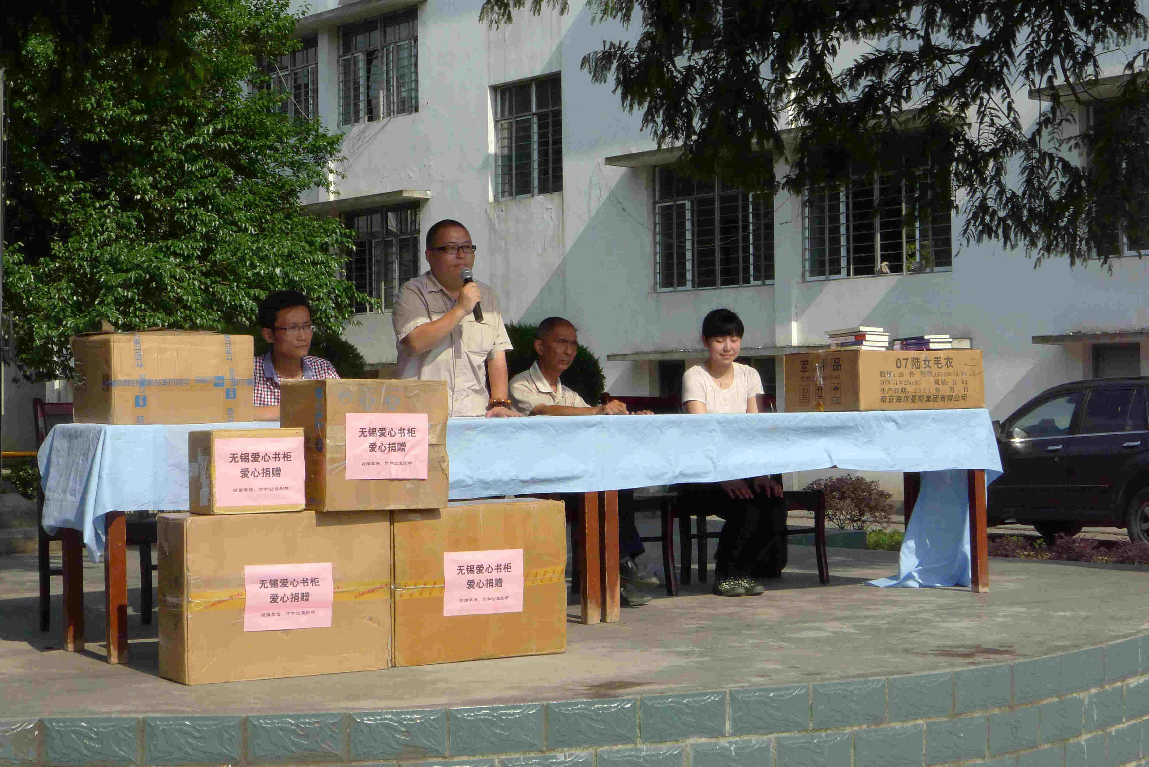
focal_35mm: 65
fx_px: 2075
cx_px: 574
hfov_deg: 30.9
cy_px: 384
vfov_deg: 20.9
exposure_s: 1/1000
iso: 400
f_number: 8
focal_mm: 13.9
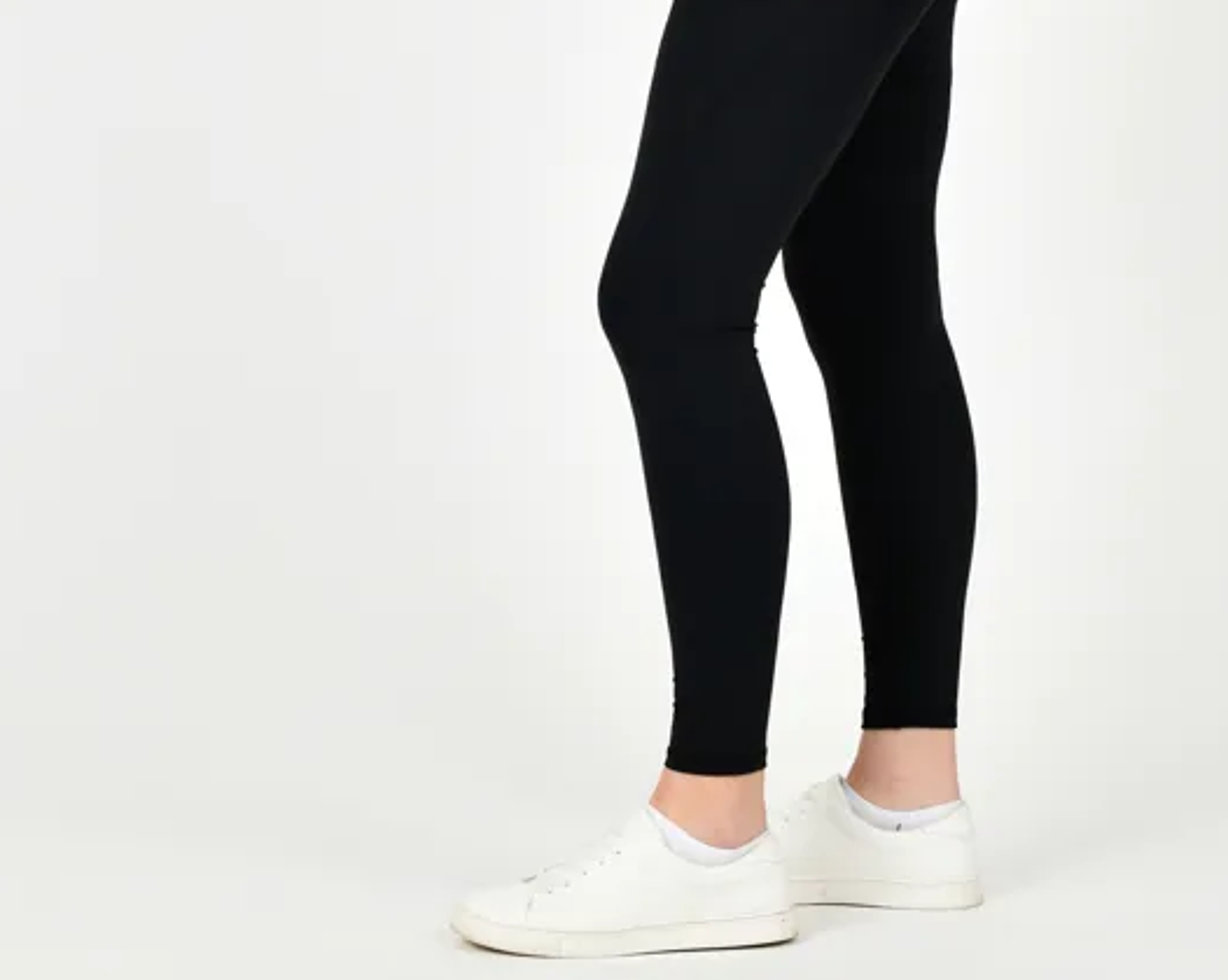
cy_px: -40
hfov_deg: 12.9
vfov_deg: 10.2
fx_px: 5448
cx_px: 733
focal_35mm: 150
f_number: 5.6
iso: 200
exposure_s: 1/200
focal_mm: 70
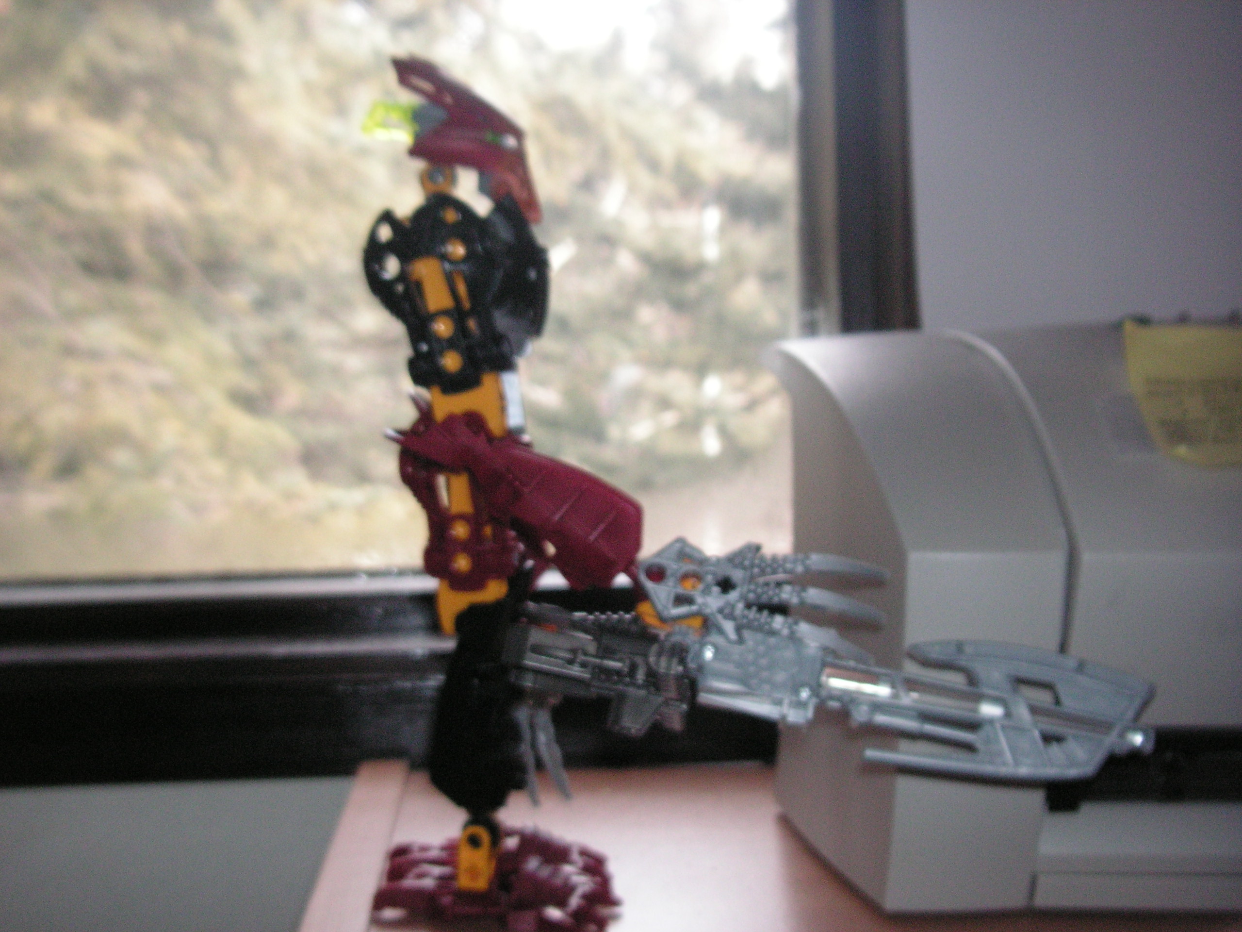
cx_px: 621
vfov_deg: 30.9
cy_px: 466
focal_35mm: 47
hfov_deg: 40.4
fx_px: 1686
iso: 160
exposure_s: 1/45
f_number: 3.6
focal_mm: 7.7
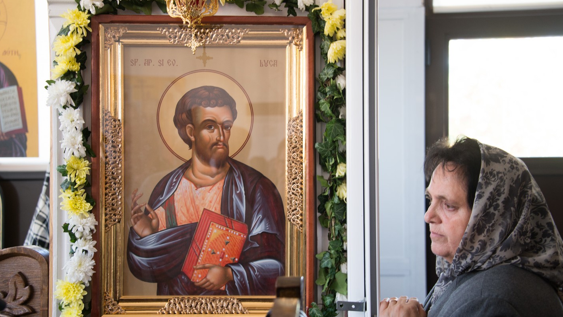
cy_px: 168
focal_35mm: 69
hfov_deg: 30.6
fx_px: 1030
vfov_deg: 17.5
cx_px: 282
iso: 640
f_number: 5
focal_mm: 65
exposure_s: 1/40
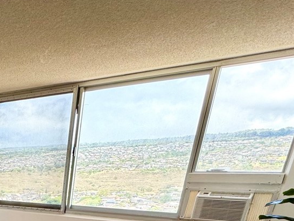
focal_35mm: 41
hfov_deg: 36.8
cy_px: 307
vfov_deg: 27.5
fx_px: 348
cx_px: -46
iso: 40
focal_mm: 2.22
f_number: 2.2
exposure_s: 1/156
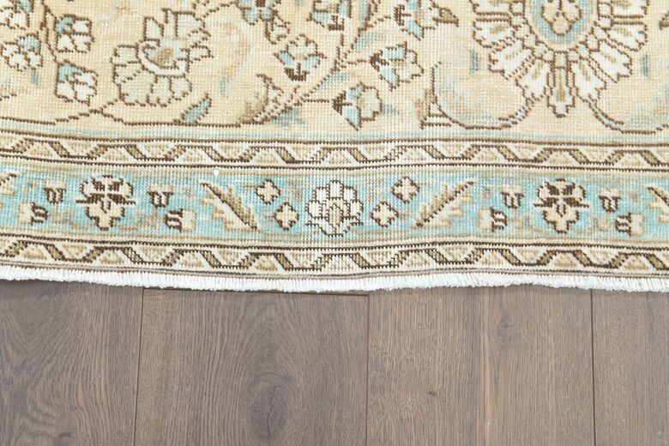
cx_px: 334
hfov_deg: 28.8
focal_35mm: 70
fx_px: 1301
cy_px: 223
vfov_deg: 19.5
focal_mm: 70
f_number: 18
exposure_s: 1/125
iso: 800
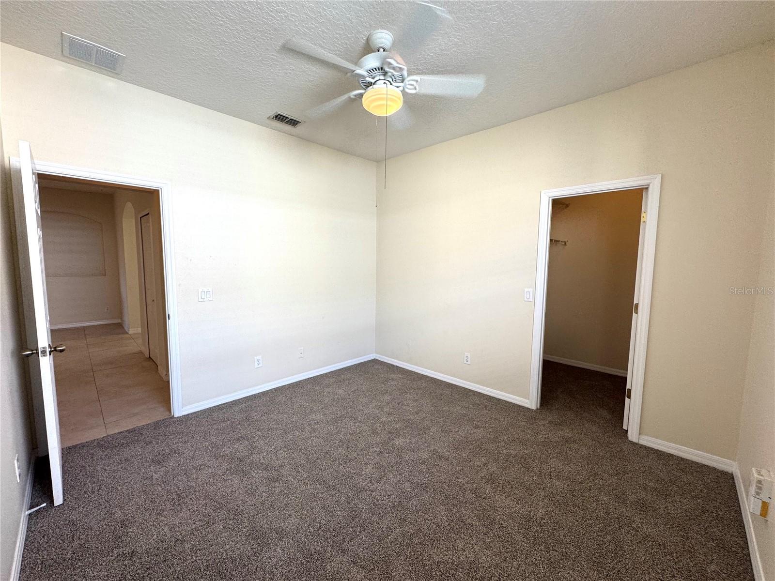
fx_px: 313
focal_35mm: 14
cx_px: 388
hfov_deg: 102.1
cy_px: 290
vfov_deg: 85.7
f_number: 2.2
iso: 160
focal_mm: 2.22
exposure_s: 1/120
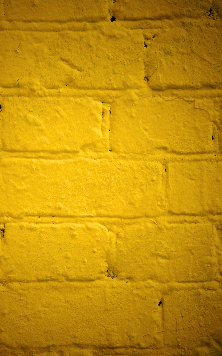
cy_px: 178
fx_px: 1558
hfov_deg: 8.1
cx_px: 77
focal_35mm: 161
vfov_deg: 13.0
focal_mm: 105
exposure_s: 1/250
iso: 200
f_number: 3
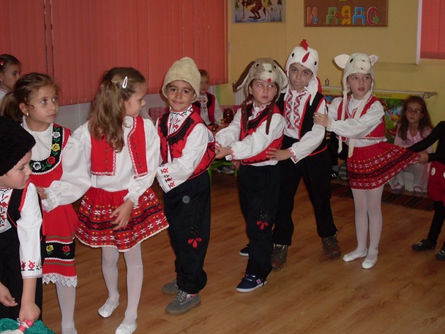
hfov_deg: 38.2
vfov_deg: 29.0
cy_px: 203
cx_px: 215
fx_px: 643
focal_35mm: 50
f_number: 2.8
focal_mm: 6.3
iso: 100
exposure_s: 1/45
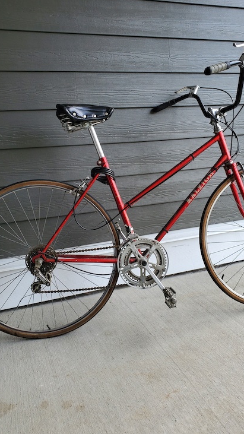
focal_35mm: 31
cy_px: 207
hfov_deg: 37.7
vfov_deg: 62.6
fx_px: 357
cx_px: 143
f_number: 2.4
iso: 80
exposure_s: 1/120
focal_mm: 4.3
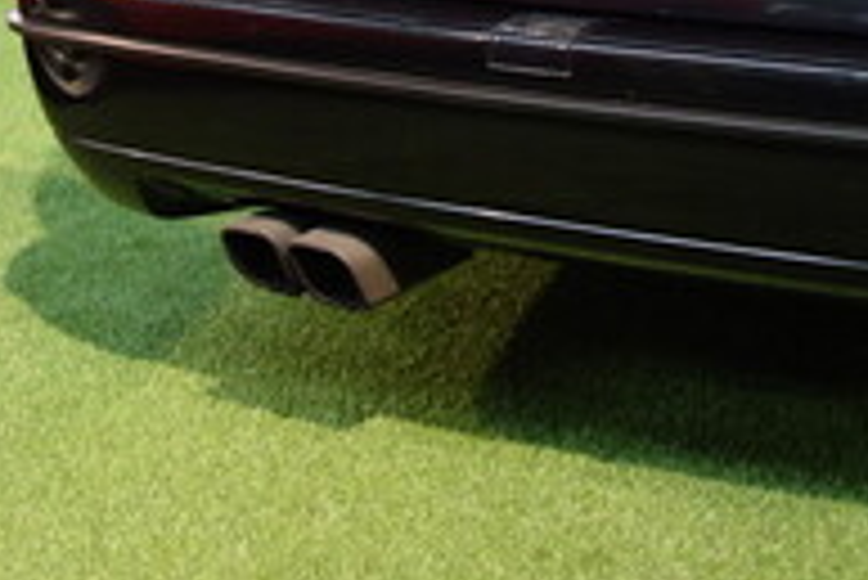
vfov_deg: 15.0
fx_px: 2099
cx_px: 814
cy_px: -171
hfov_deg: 22.7
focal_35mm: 87
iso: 320
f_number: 2
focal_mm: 10.44
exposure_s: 1/30
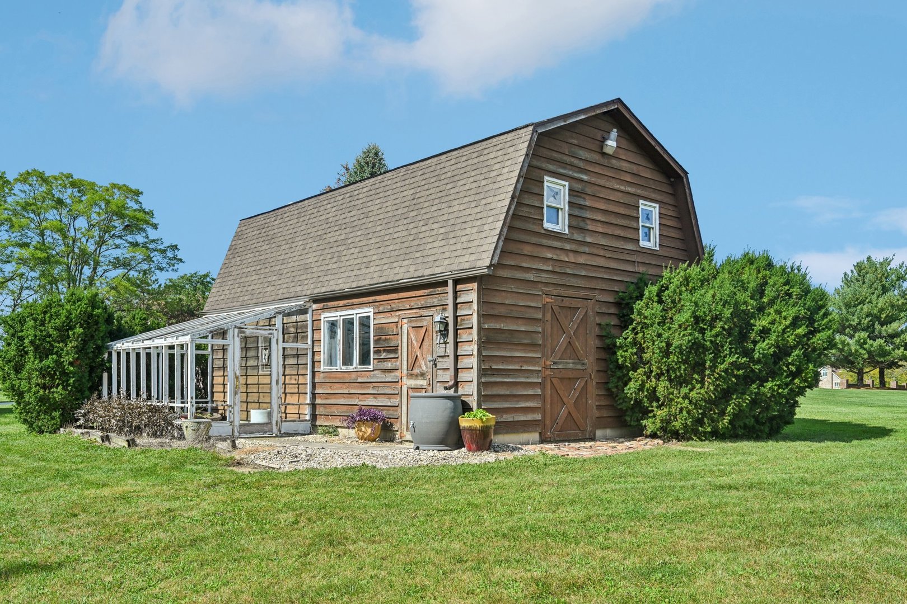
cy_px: 302
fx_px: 756
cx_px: 454
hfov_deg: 61.9
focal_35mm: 30
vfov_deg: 43.6
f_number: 8
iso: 800
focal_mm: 30
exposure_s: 1/2000
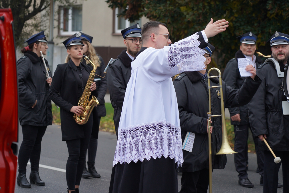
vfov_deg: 13.0
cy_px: 96
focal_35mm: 105
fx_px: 843
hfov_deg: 19.5
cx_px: 144
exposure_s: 1/160
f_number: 4
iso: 800
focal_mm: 105
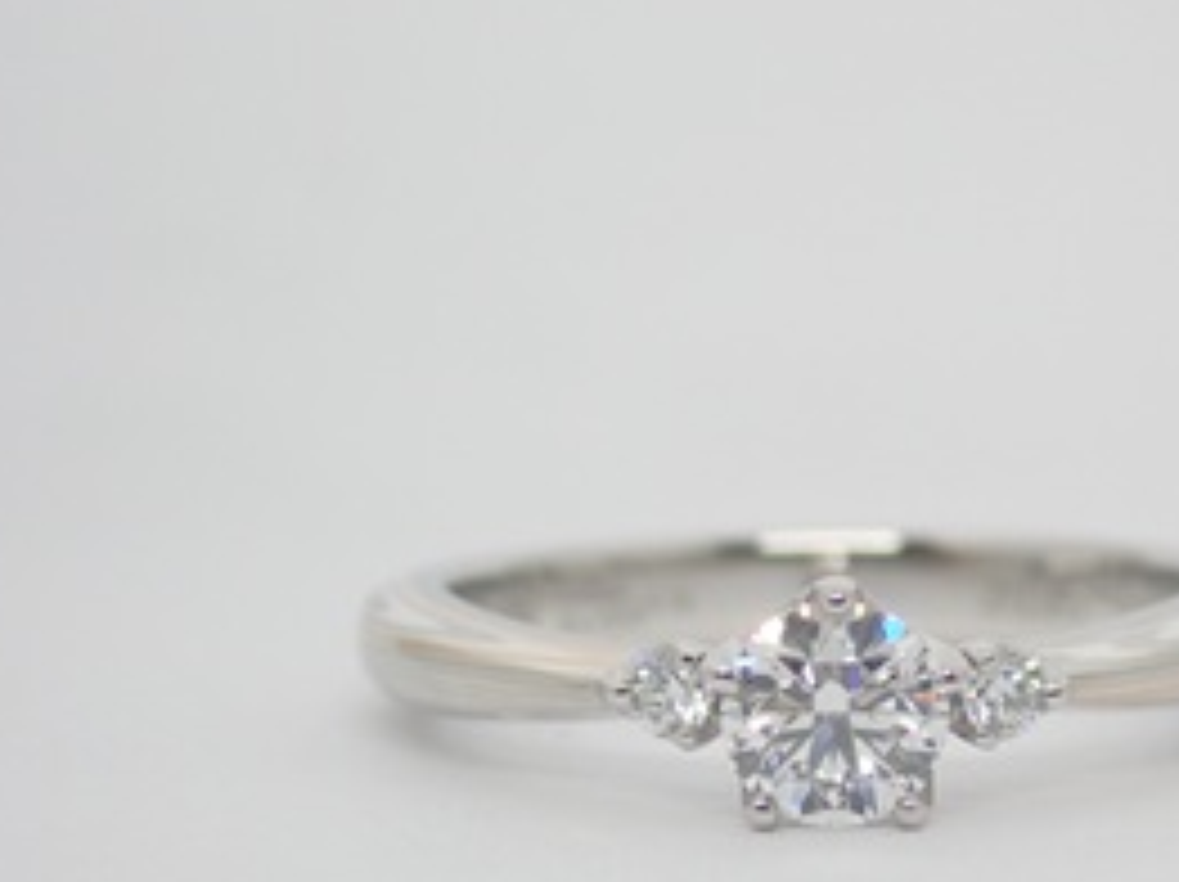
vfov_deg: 10.5
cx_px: 837
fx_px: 4798
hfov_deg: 14.0
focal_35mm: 141
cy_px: 704
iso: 200
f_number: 4.3
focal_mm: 14.62
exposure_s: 1/125
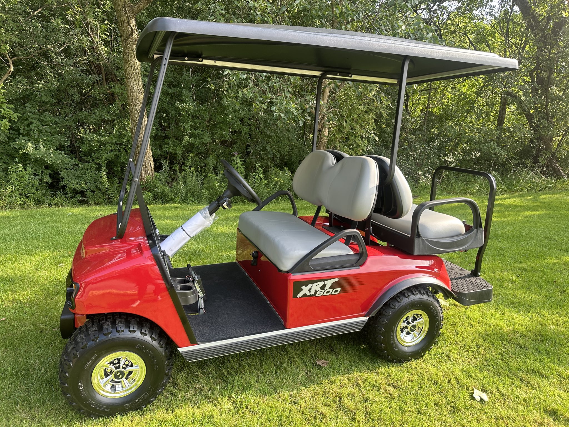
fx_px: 394
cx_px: 284
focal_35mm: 24
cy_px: 214
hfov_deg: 71.6
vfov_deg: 56.8
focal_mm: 6.86
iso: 80
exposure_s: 1/398
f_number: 1.78
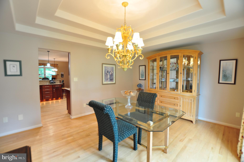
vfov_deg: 77.2
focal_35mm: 15
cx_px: 122
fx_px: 102
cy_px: 81
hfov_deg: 100.5
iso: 200
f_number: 3.5
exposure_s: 1/10
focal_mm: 10
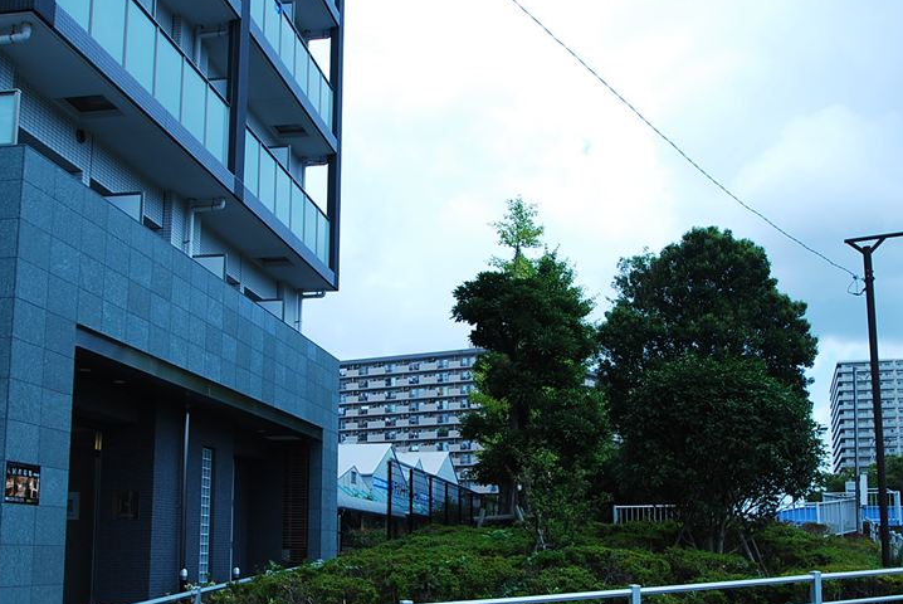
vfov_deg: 33.4
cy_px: 407
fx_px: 996
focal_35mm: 40
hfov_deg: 48.7
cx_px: 468
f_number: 6.3
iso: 100
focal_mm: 19
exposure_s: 1/160
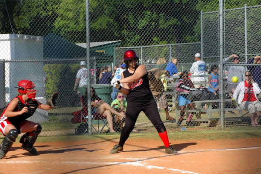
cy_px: 87
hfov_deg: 14.4
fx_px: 1032
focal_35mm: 142
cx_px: 130
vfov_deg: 9.6
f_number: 10
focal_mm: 95
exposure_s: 1/1600
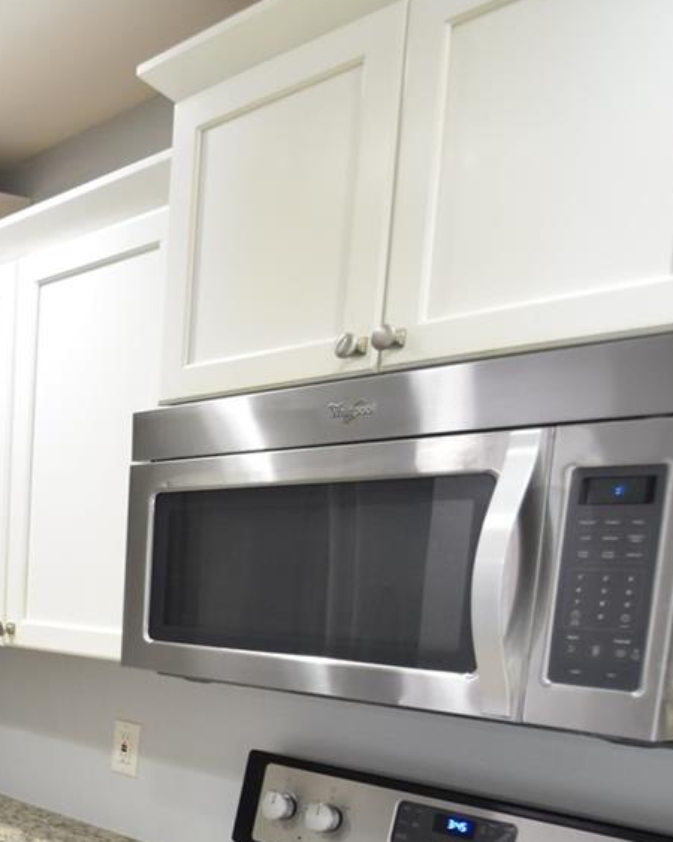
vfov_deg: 42.9
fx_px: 996
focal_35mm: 40
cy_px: 715
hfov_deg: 29.0
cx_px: -238
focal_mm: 10
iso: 800
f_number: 3.5
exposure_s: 1/30
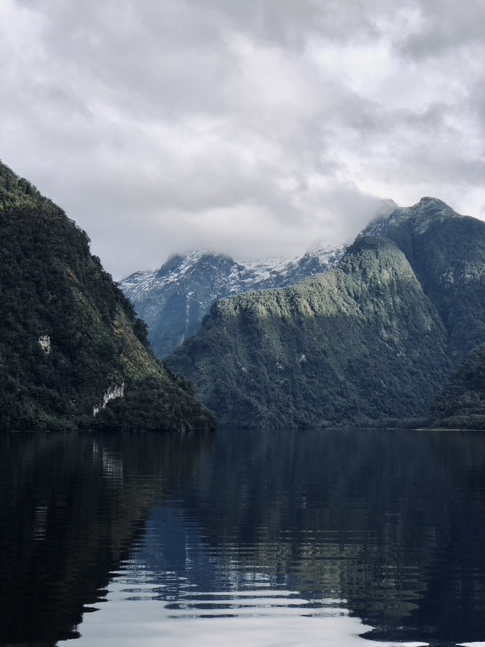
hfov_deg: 25.7
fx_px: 1065
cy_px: 324
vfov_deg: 33.8
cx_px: 242
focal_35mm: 57
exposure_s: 1/384
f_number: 2.8
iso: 20
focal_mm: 6.6
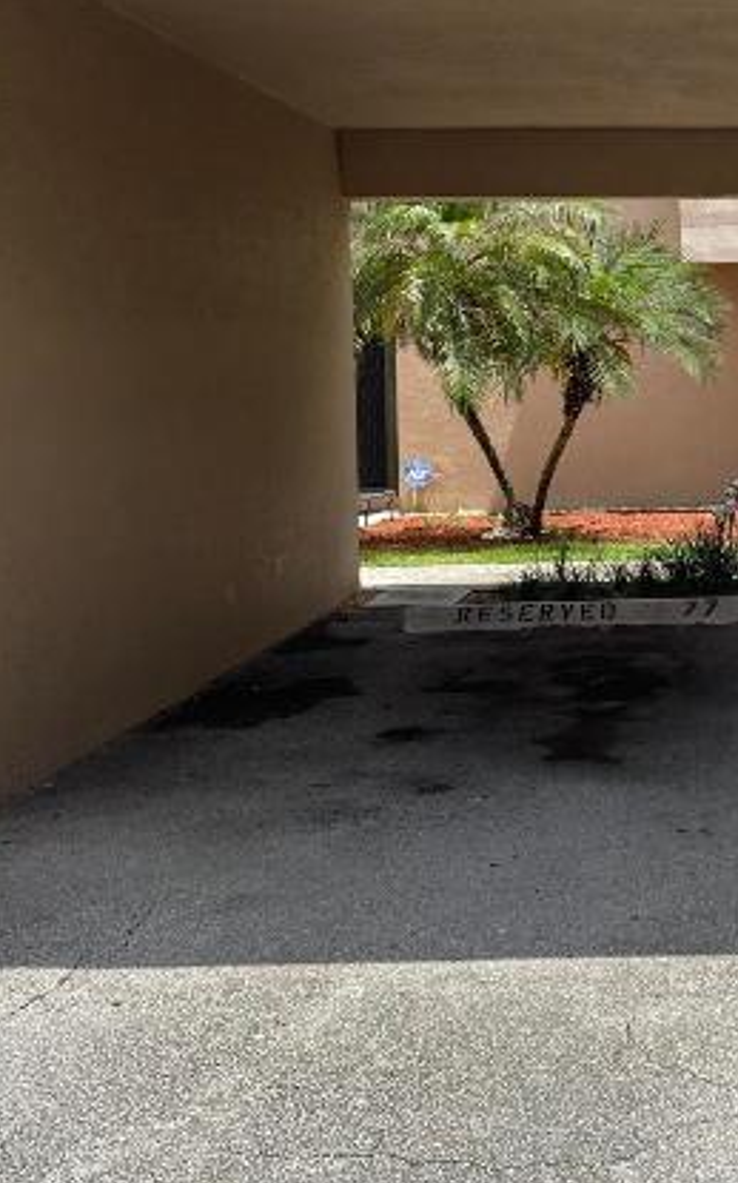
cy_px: 399
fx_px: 1643
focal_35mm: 51
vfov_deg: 39.1
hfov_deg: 23.9
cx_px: 786
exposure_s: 1/3205
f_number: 1.6
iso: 32
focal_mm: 4.2
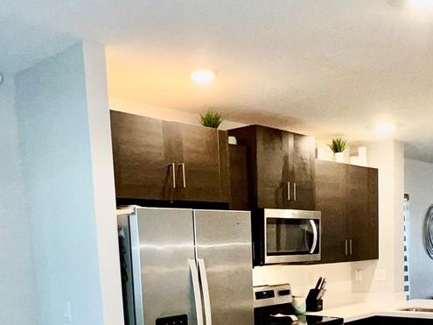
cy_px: 328
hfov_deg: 44.6
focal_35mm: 42
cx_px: 252
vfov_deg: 31.6
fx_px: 525
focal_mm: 1.57
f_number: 1.8
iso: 80
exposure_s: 1/60
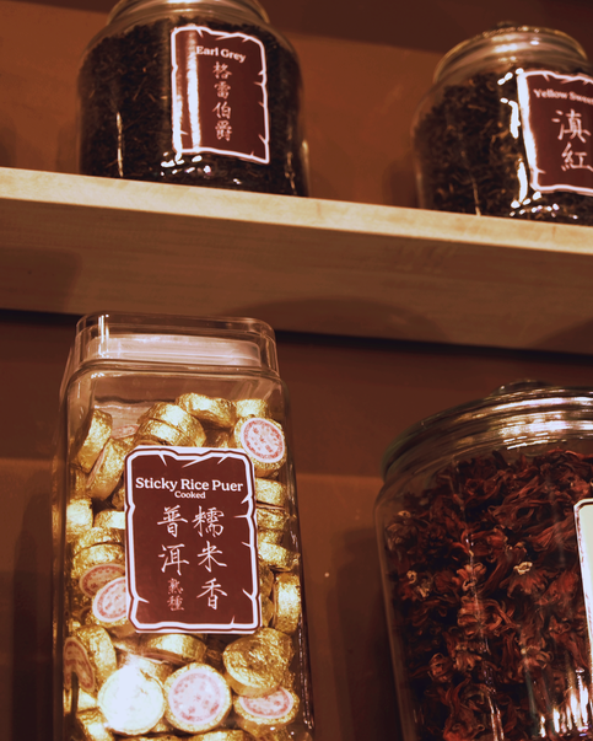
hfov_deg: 21.9
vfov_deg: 27.1
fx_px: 1535
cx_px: 308
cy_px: 364
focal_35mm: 70
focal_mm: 30
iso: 200
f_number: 2.8
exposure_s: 1/3
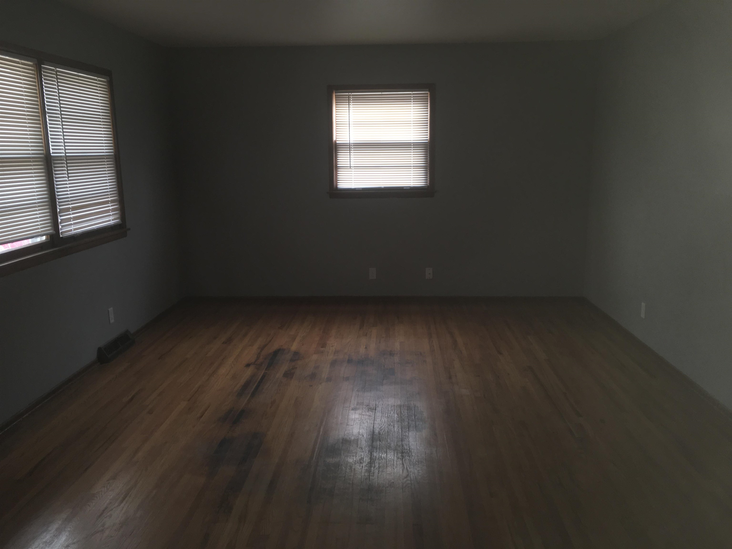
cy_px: 274
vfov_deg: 48.2
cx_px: 366
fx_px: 613
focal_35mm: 29
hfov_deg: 61.7
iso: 32
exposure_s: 1/30
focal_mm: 4.15
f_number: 2.2
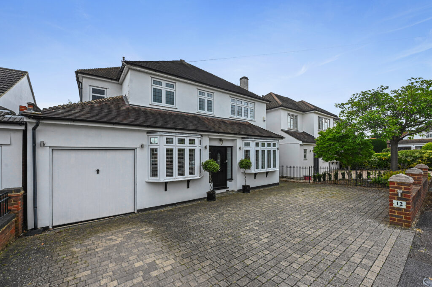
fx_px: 168
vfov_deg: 81.1
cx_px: 216
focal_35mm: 14
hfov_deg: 104.3
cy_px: 144
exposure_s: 1/500
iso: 640
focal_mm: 14
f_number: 8
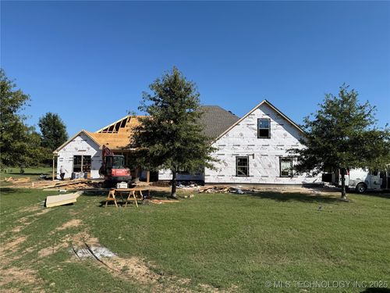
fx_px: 270
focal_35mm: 24
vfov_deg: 56.8
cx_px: 195
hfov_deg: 71.6
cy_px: 146
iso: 80
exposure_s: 1/5714
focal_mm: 6.76
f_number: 1.78
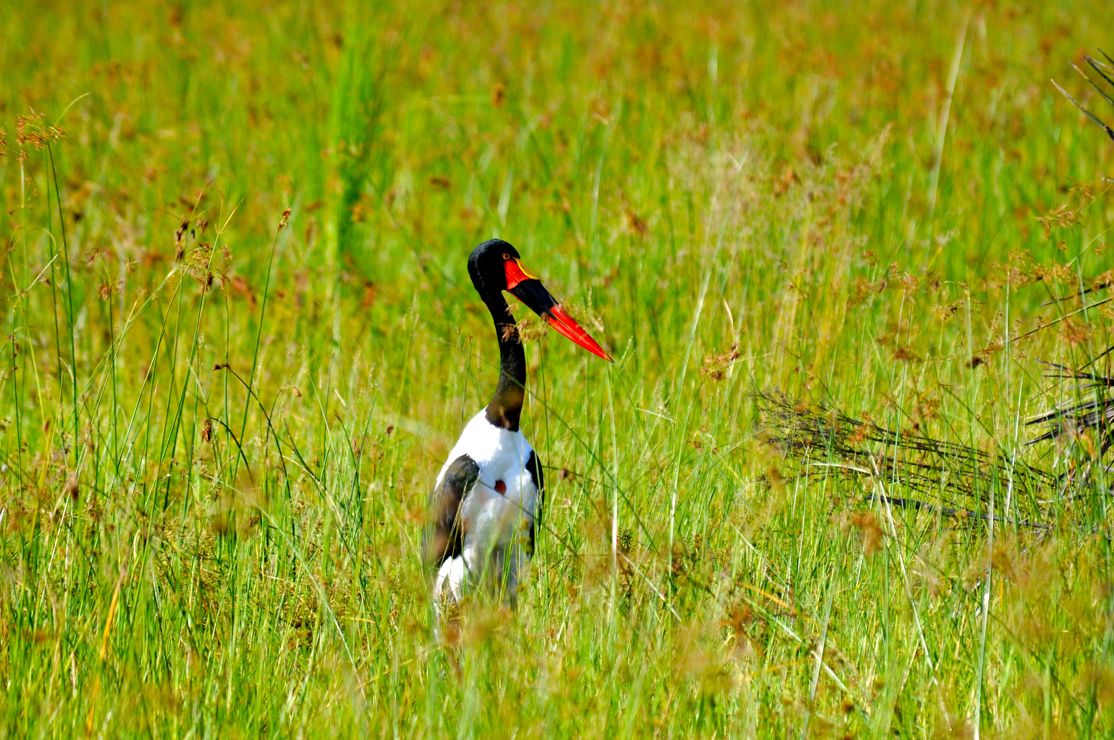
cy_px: 370
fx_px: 18544
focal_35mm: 600
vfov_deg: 2.3
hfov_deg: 3.4
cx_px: 557
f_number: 5.6
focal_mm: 400
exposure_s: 1/2000
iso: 400
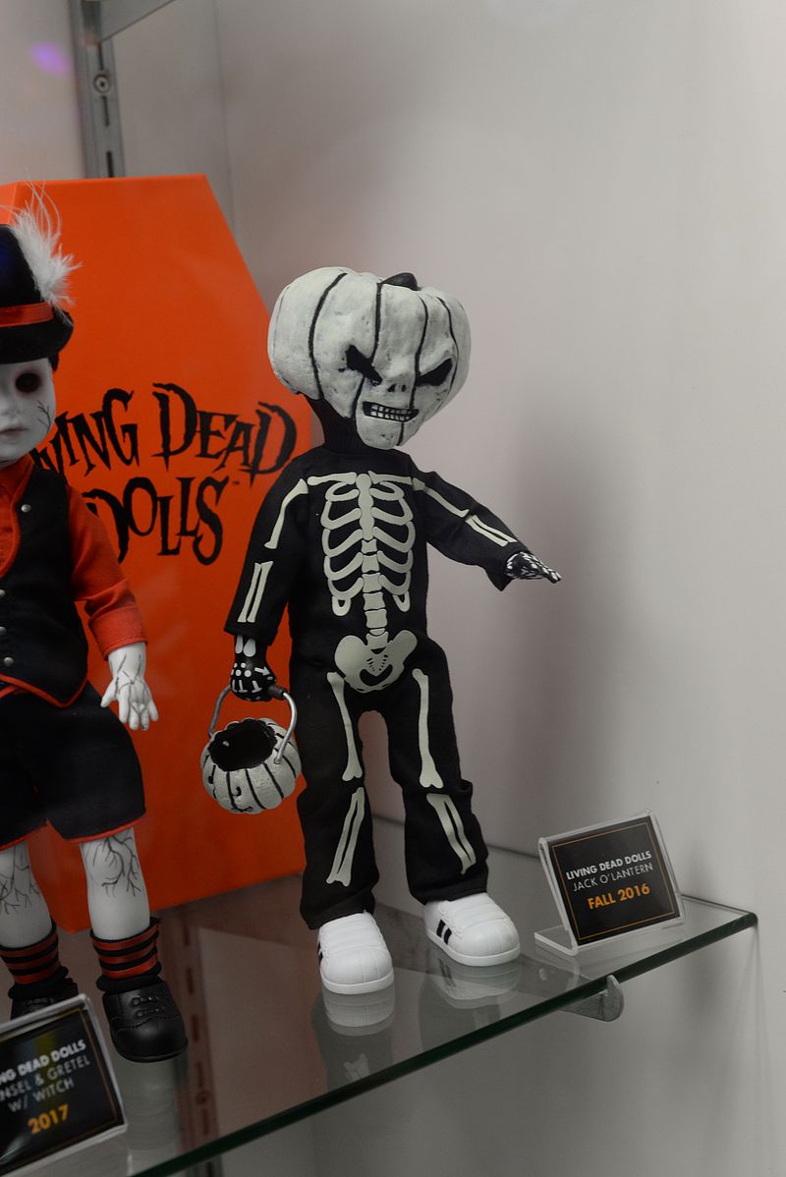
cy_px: 588
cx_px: 393
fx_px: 1635
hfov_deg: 27.0
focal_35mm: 50
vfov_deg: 39.6
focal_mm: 50
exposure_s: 1/125
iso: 1600
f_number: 6.3
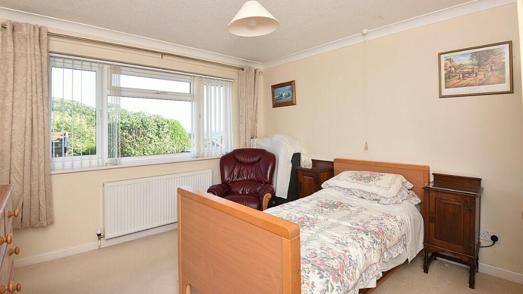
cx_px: 263
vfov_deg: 61.9
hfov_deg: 94.2
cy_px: 119
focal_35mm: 18
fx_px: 243
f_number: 5
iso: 280
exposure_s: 1/200
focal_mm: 11
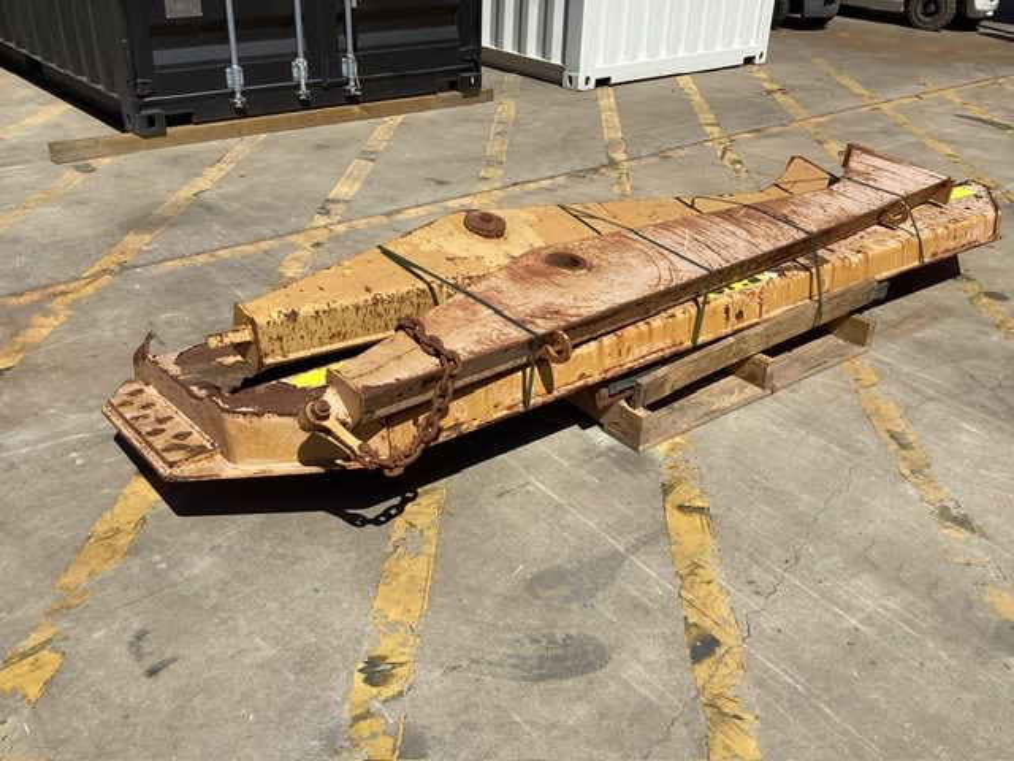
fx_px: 908
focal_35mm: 31
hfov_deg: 58.4
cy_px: 380
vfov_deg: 45.4
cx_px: 507
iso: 25
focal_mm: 3.3
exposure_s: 1/2262
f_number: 2.4
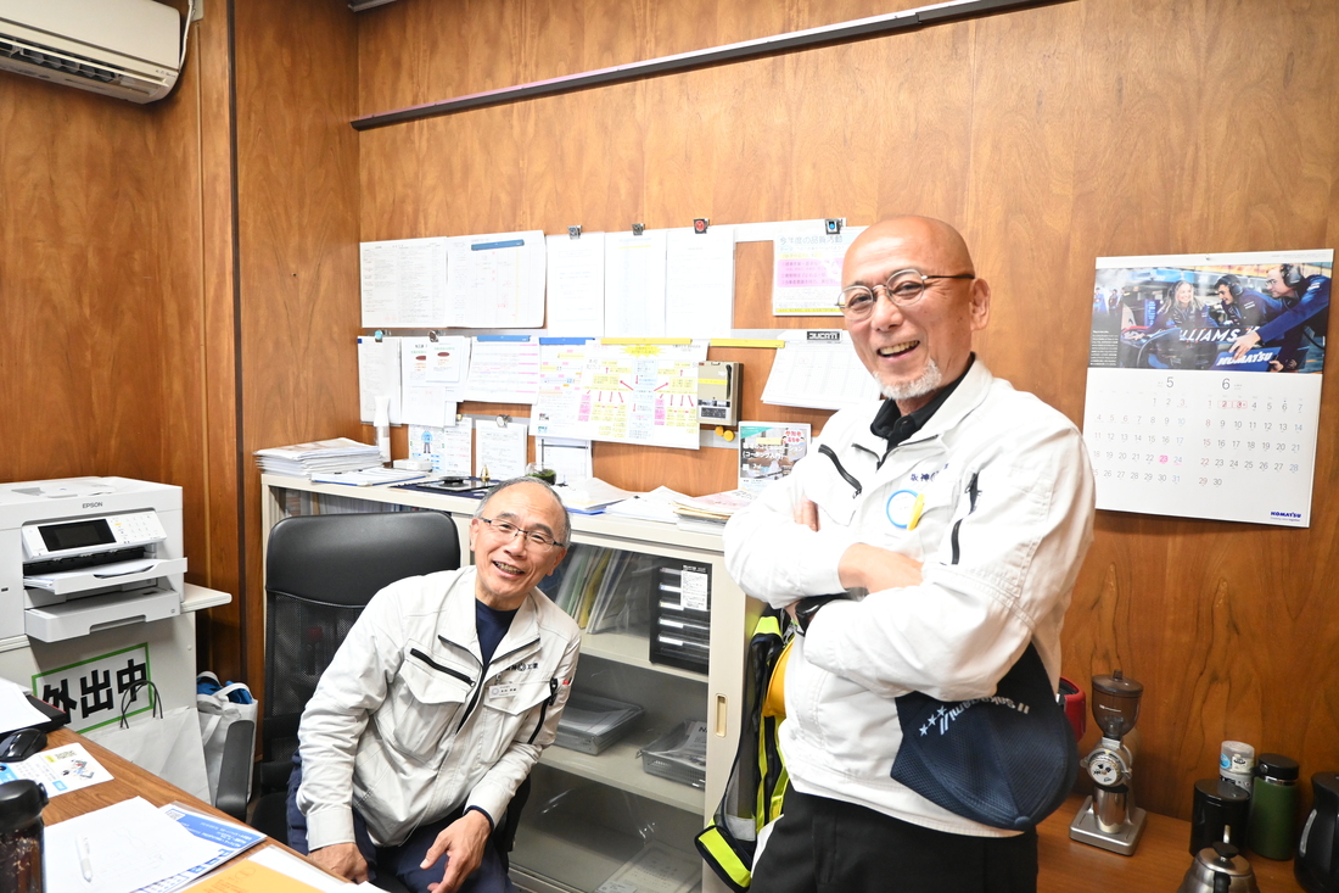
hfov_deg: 73.8
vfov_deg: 53.1
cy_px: 446
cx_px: 670
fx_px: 892
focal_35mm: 24
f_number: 3.5
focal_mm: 16
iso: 2000
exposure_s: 1/125
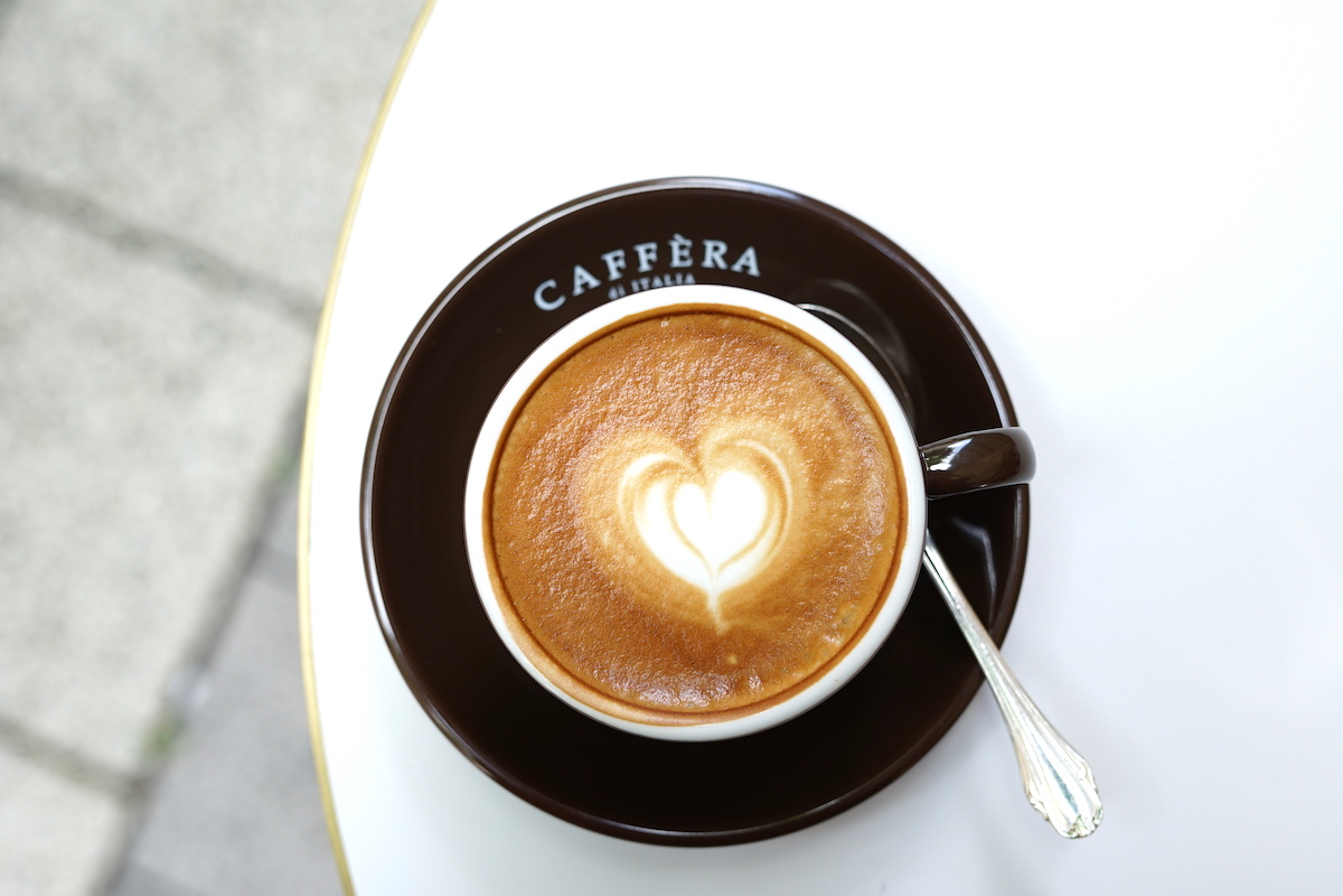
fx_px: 1865
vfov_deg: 27.0
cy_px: 448
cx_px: 672
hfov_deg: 39.6
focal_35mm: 50
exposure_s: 1/400
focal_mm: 50
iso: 500
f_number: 3.5
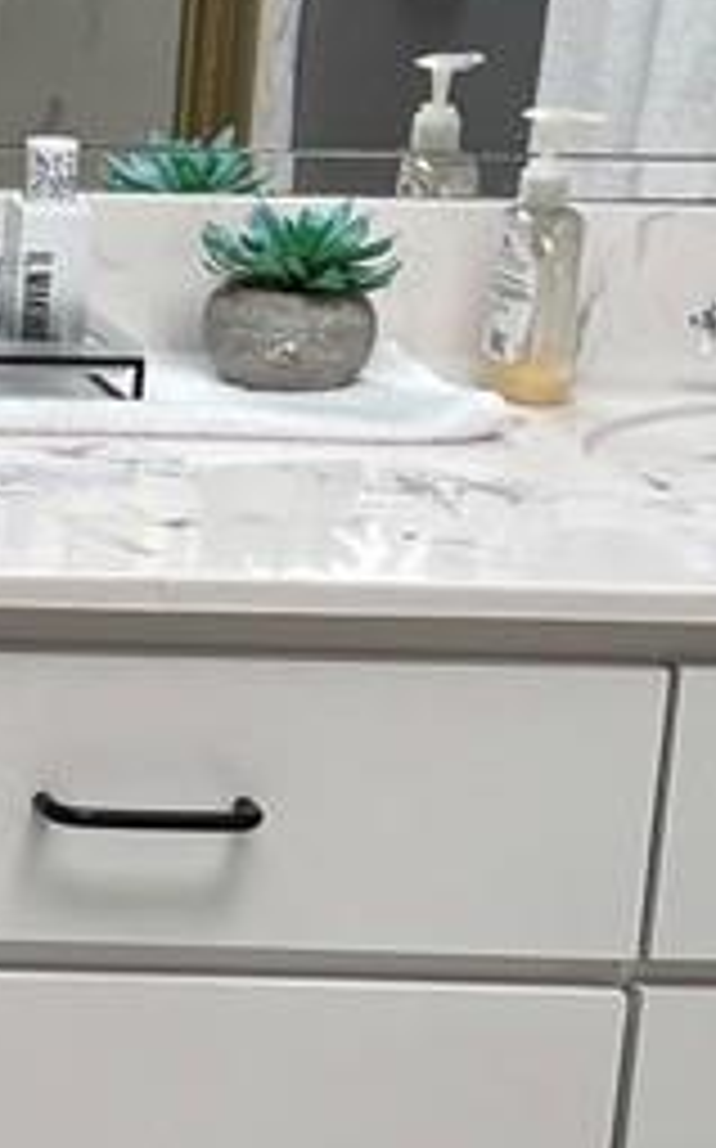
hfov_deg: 6.5
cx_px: -1837
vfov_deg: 12.1
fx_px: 5410
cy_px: 437
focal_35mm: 173
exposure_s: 1/253
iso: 40
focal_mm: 5.96
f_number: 1.6
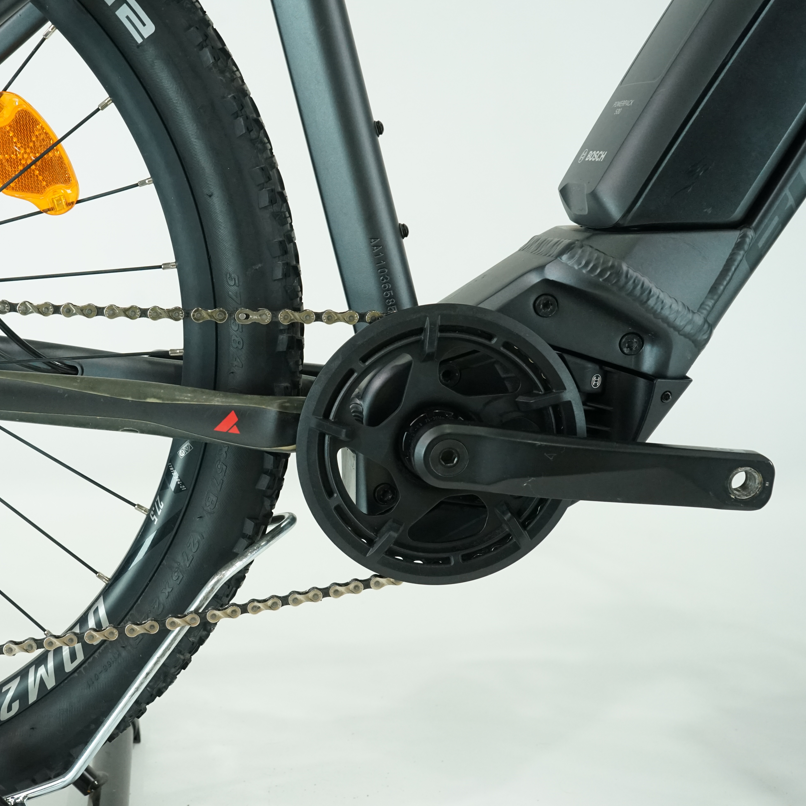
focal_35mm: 43
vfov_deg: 39.2
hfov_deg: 38.1
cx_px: 190
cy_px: 398
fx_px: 1133
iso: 2500
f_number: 6.3
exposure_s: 1/200
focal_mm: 33
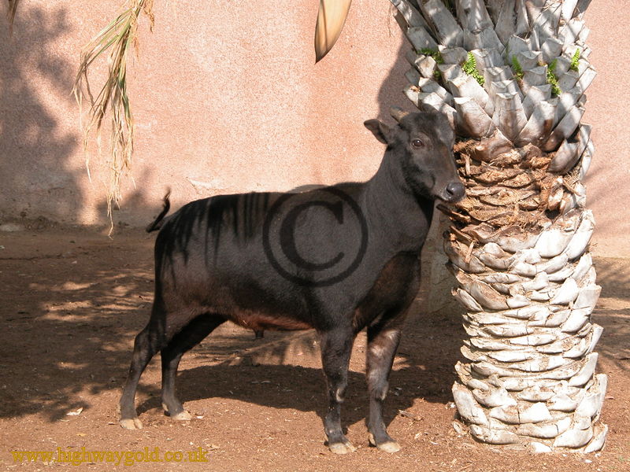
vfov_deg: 12.0
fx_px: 2257
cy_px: 236
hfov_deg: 15.9
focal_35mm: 124
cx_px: 315
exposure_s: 1/220
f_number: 4.8
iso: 100
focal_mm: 31.9
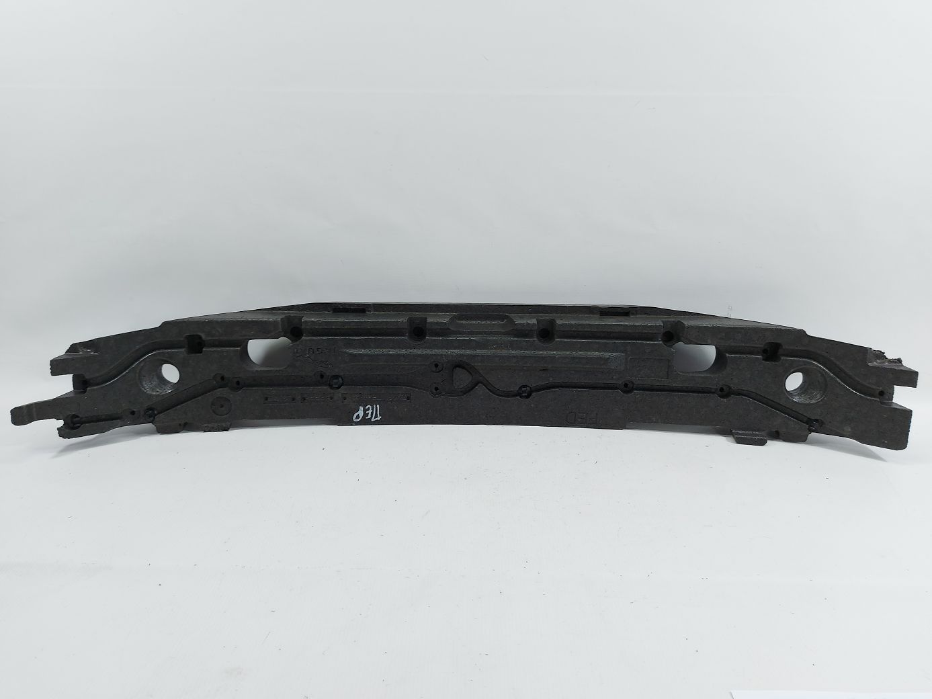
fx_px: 646
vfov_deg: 56.8
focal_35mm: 24
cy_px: 350
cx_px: 466
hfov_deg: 71.6
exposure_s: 1/50
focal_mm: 5.23
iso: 32
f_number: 1.8
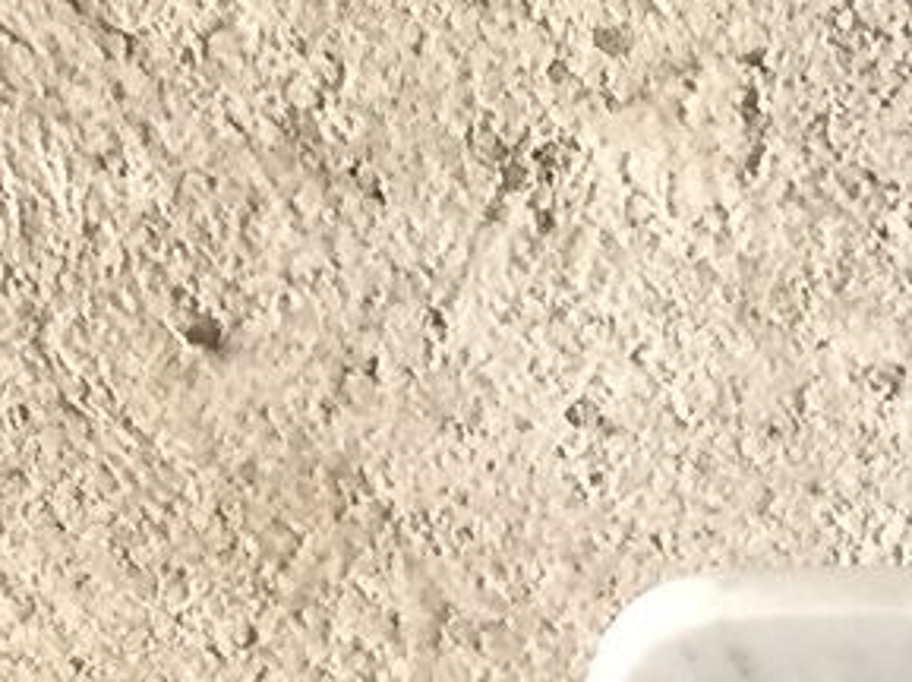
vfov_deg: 8.5
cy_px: 1402
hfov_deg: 9.8
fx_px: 4315
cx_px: 2566
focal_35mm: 164
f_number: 2.2
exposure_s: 1/33
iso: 64
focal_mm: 4.15
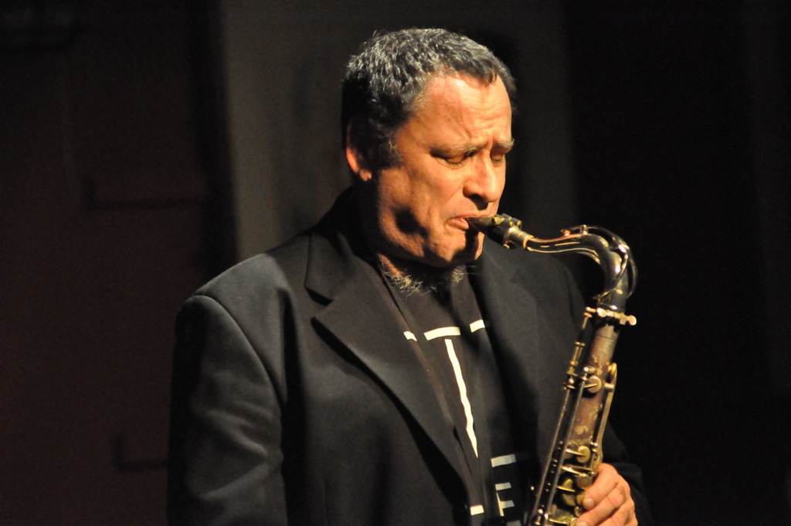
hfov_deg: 6.9
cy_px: 263
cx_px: 396
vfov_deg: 4.6
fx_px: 6583
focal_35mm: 300
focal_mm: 200
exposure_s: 1/250
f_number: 2.8
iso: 6400
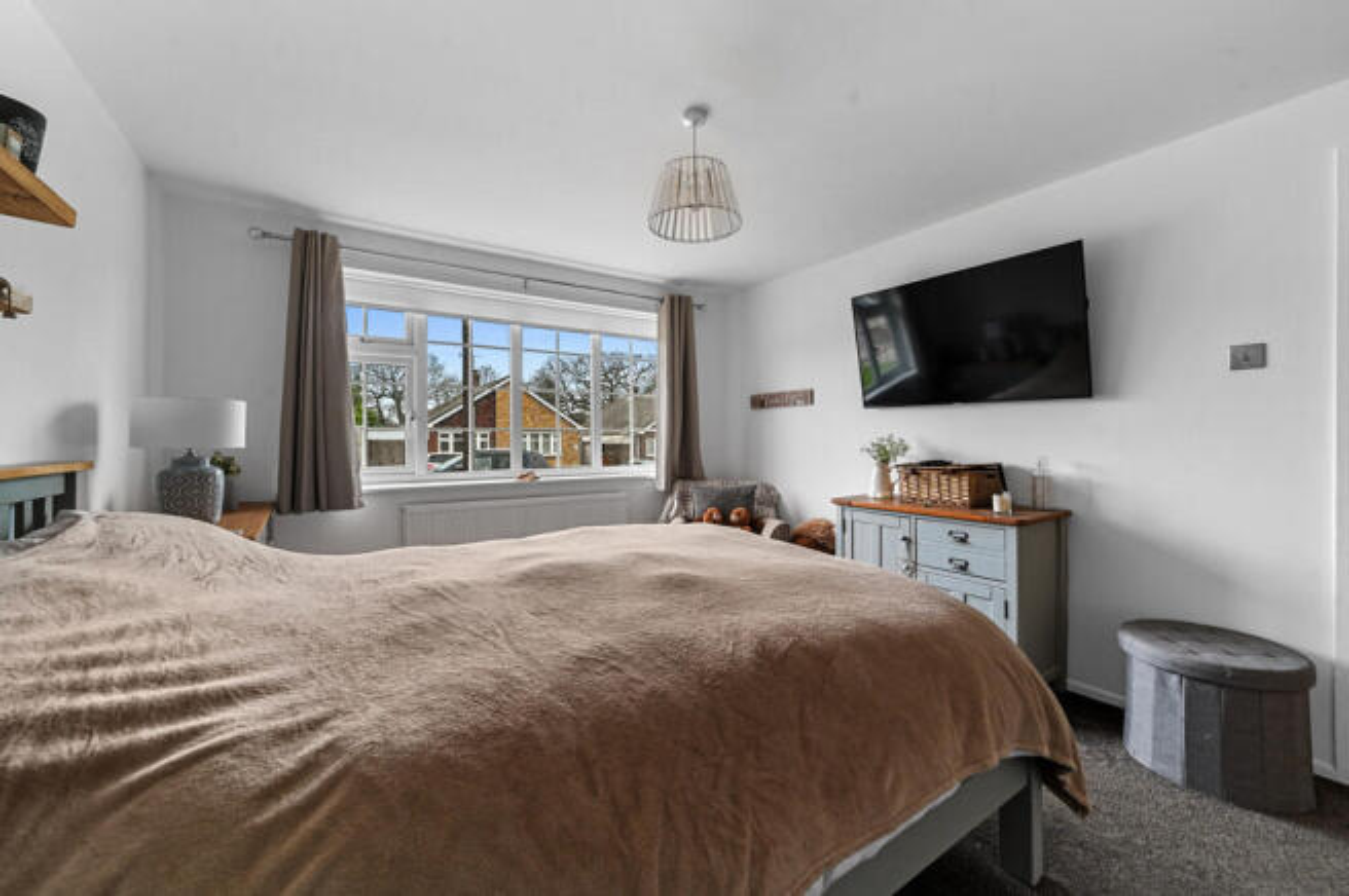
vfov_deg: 81.1
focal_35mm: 14
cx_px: 674
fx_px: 524
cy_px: 448
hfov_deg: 104.3
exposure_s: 1.6
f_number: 8
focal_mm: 14
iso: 400
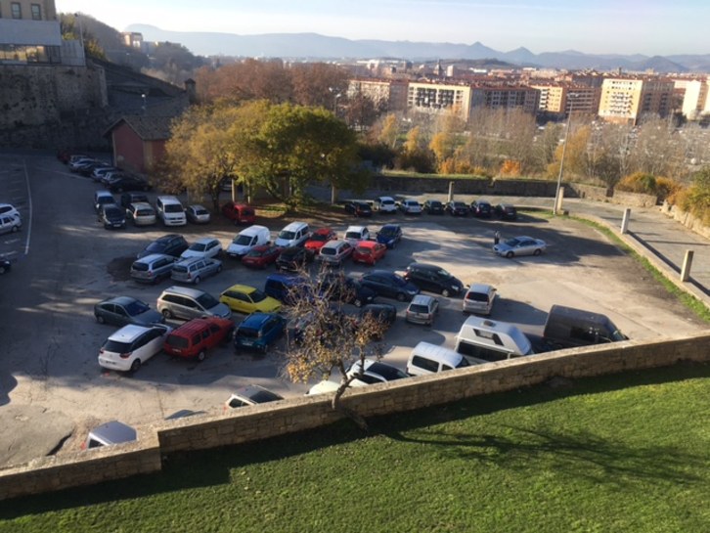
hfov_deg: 61.6
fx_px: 595
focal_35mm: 29
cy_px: 266
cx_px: 355
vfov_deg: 48.3
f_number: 2.2
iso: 25
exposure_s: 1/693
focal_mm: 4.15
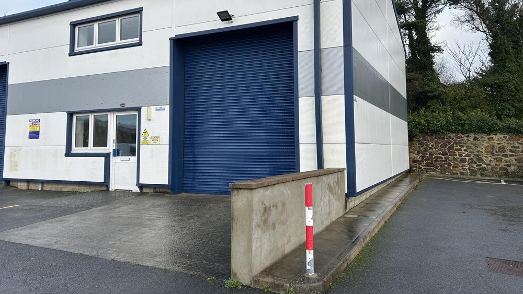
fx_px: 402
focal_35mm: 29
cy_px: 108
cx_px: 256
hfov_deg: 66.0
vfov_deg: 39.9
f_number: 1.5
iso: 50
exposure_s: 1/814
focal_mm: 5.7
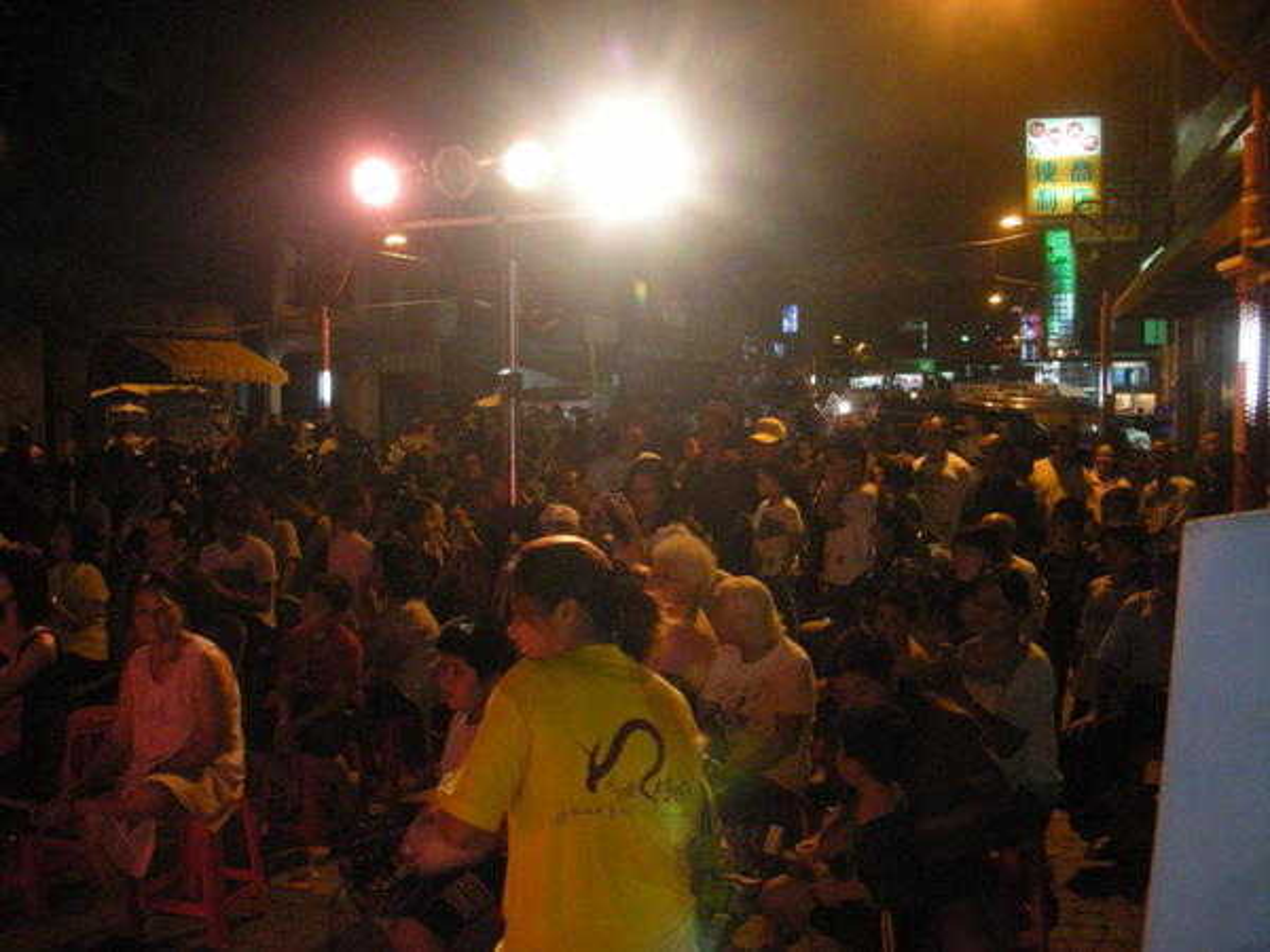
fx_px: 1284
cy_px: 476
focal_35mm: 35
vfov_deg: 40.7
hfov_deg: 52.6
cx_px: 635
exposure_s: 1/29.1
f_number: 3
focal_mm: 5.8
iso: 400
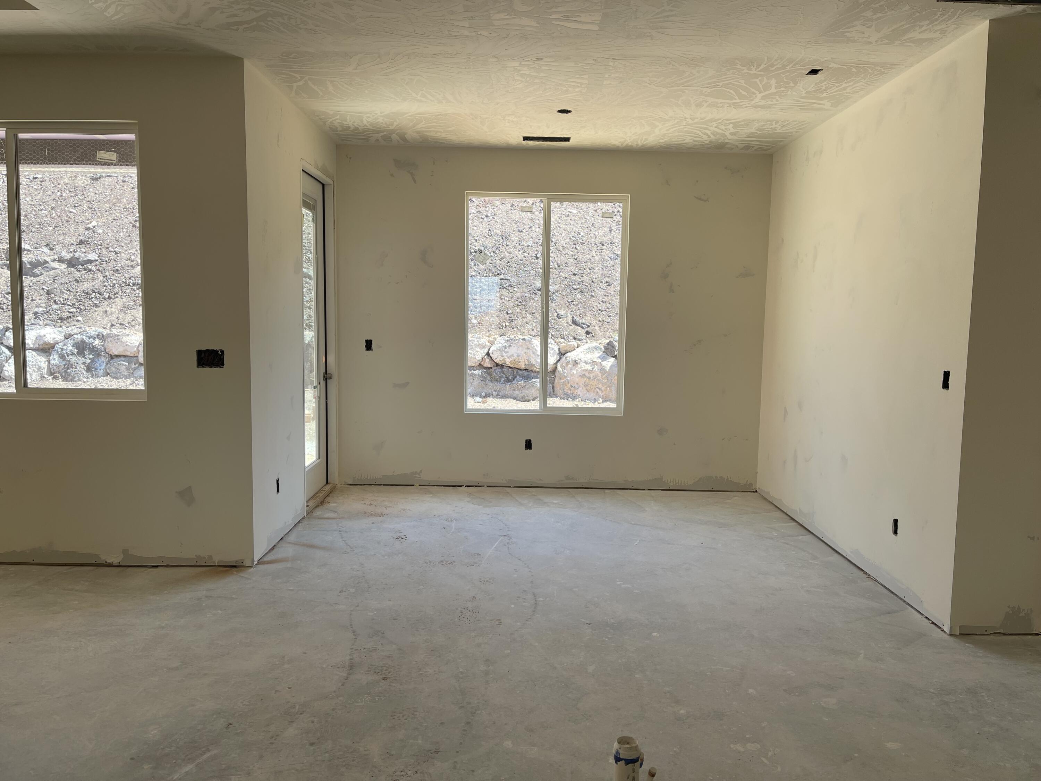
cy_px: 390
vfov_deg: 54.9
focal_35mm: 25
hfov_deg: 69.4
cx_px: 520
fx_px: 752
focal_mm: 5.1
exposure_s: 1/238
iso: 32
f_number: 1.6
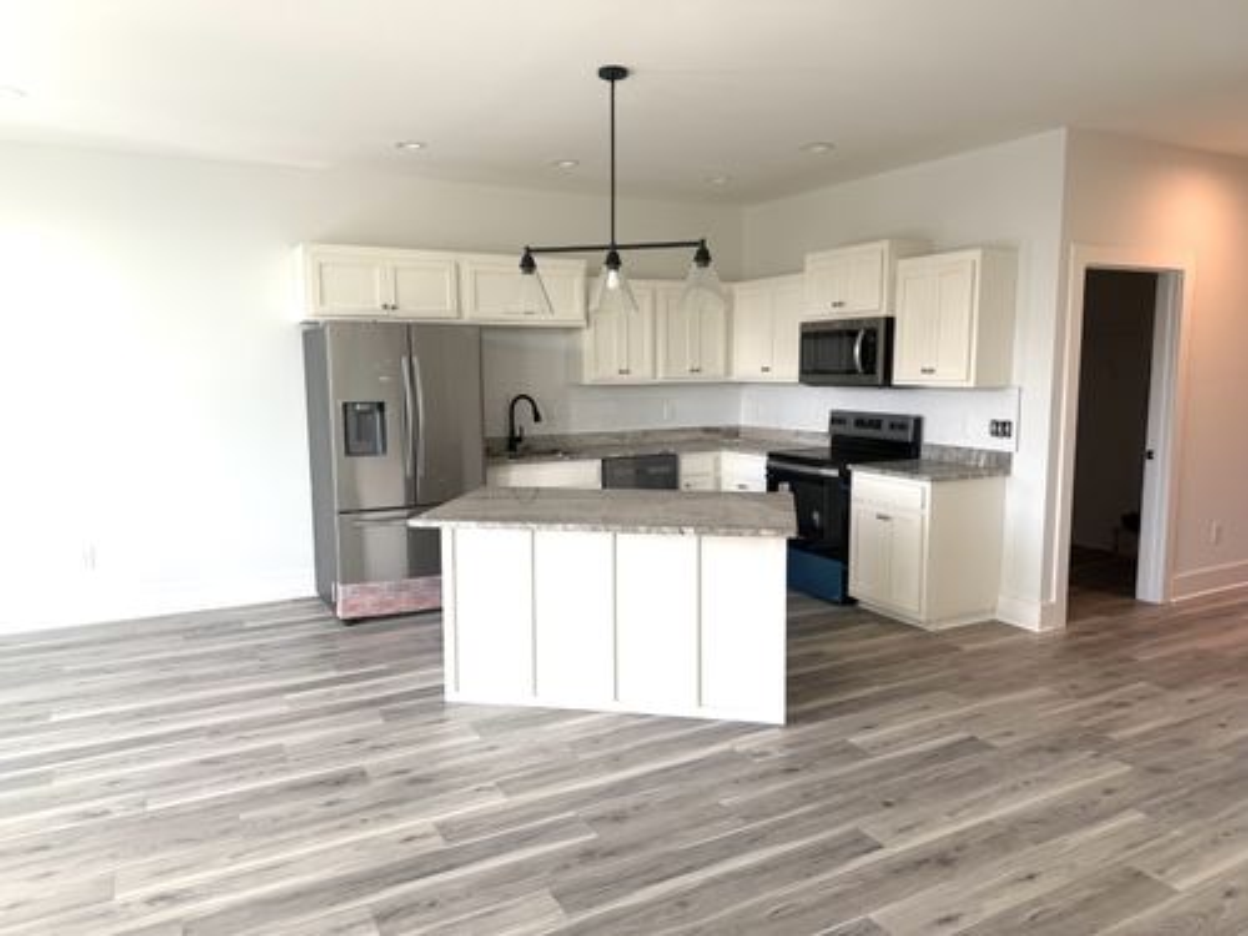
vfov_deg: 56.8
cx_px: 624
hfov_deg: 71.6
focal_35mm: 24
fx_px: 865
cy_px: 468
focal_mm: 6.76
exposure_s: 1/121
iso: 64
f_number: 1.78
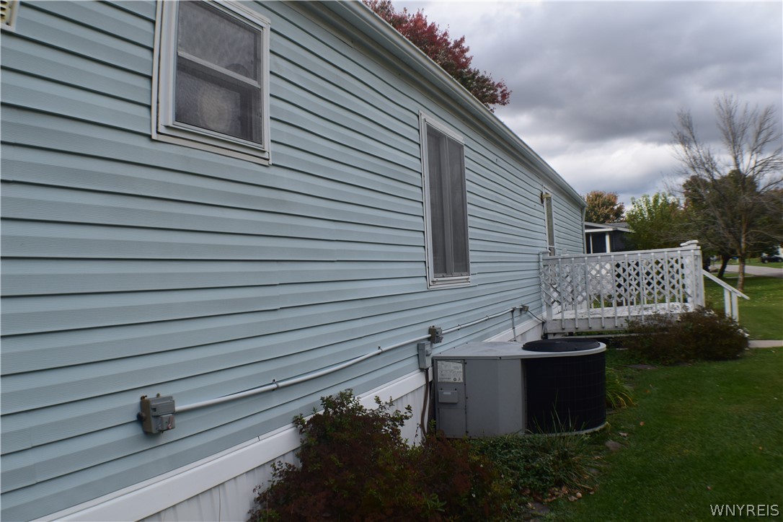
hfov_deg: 45.0
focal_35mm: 44
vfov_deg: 30.8
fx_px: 946
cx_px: 392
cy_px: 261
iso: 400
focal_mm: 29
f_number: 10
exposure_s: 1/320
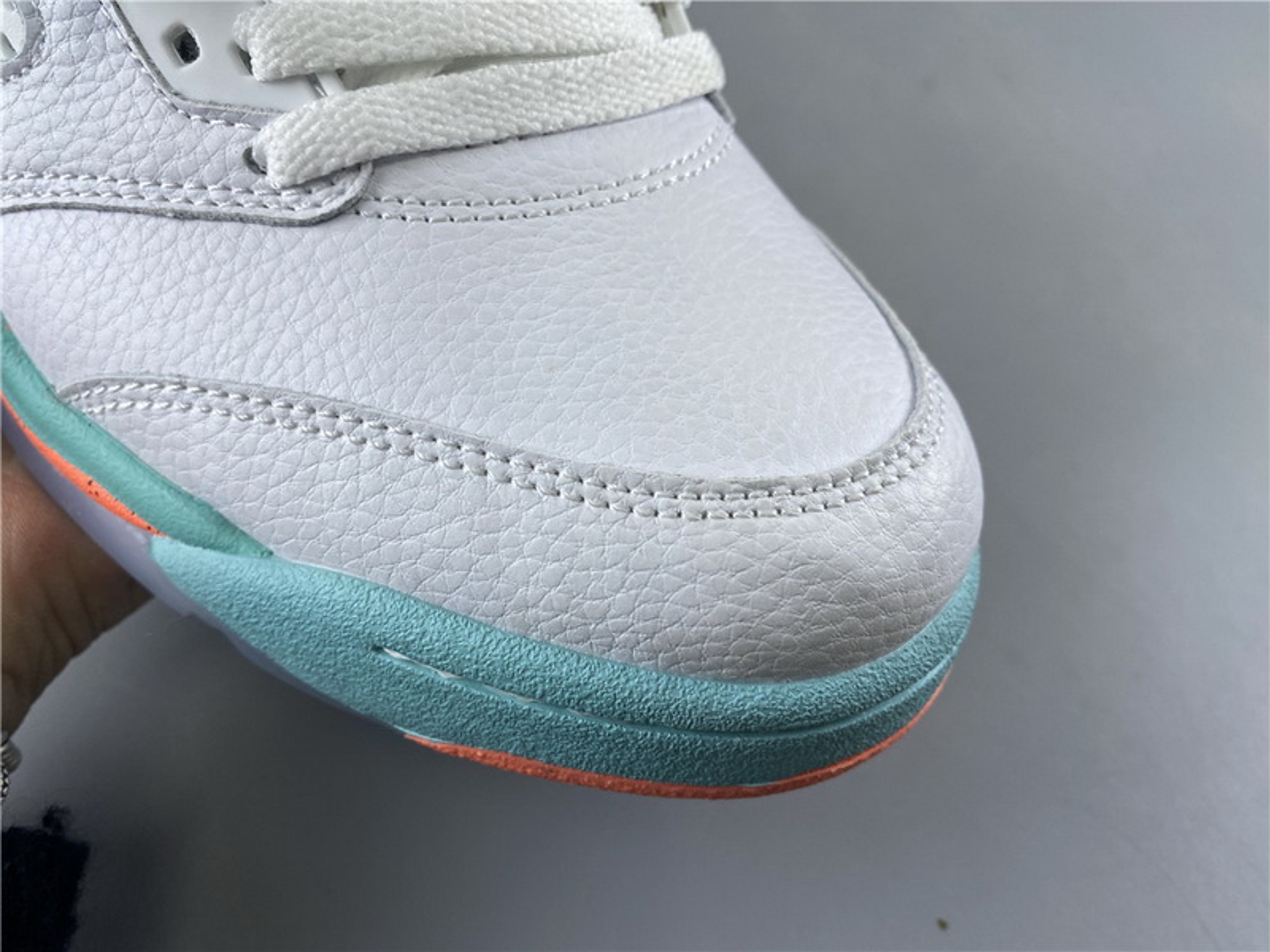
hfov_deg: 67.3
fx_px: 954
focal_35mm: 26
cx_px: 635
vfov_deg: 53.1
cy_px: 476
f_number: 1.8
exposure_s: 1/100
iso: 40
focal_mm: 4.25
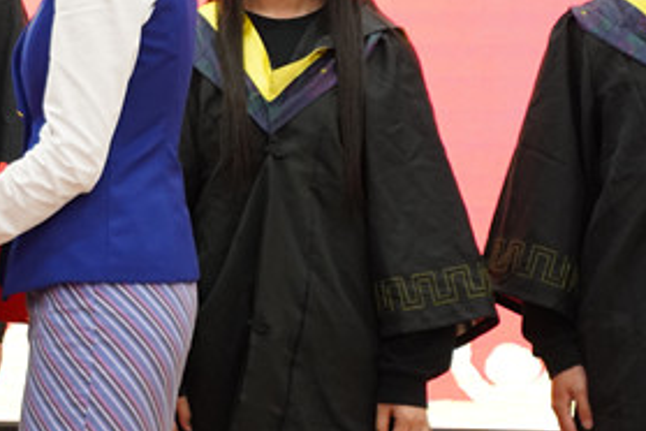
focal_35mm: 180
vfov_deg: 7.6
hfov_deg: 11.3
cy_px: 19
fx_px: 3230
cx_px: -51
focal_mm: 67
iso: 3200
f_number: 2.8
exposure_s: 1/250
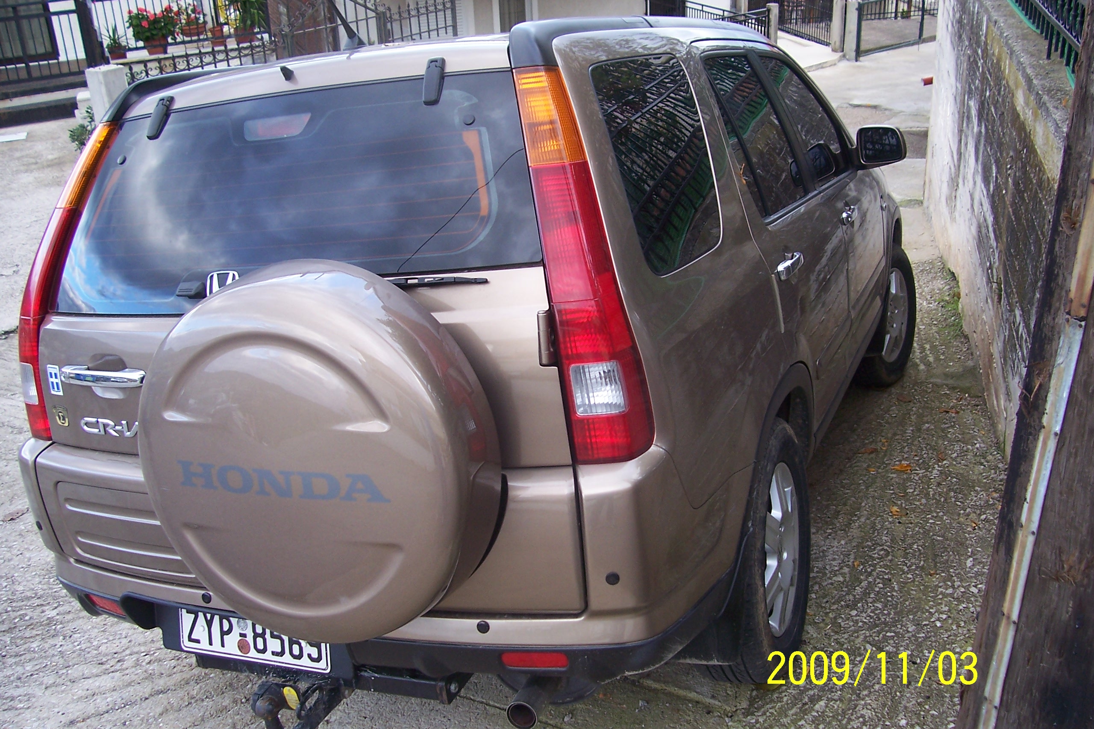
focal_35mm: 34
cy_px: 364
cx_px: 547
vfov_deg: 38.9
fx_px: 1033
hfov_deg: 55.8
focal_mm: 5.6
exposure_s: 1/60
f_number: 2.7
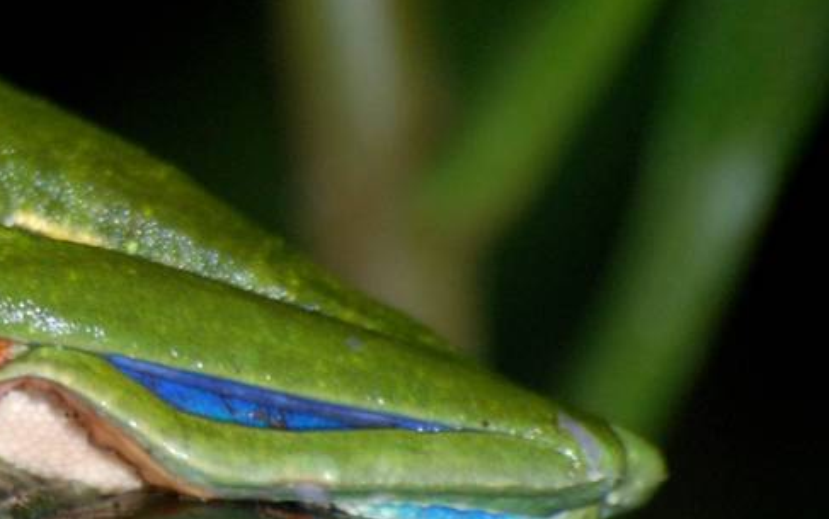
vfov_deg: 0.9
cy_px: 59
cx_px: -395
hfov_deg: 1.4
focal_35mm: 1508
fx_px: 34090
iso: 400
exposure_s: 1/60
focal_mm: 300
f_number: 5.6
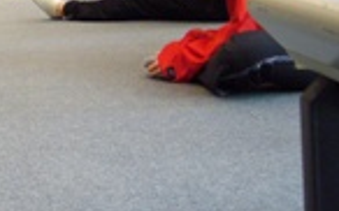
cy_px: -3
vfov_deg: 13.8
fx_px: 859
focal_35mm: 93
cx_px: -30
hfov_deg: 21.3
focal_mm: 5.8
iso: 200
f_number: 2.8
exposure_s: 1/13
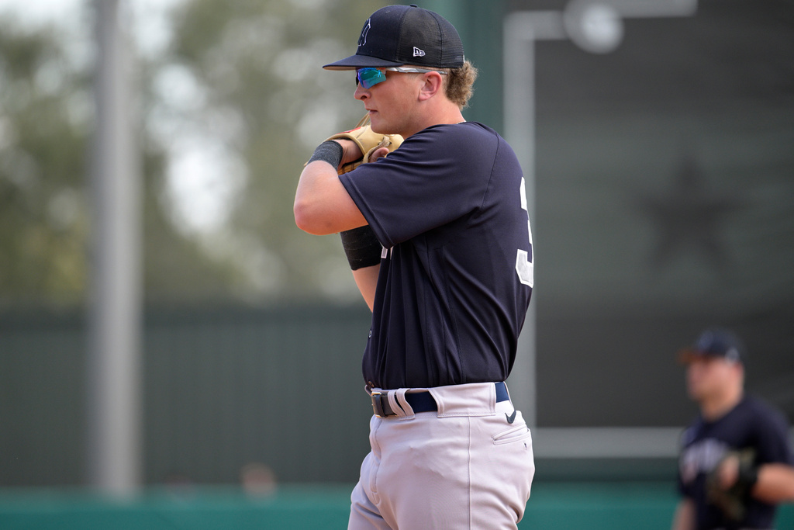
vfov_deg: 3.4
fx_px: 8823
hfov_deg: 5.2
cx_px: 397
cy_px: 265
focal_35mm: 400
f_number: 4.5
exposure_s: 1/1600
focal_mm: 400
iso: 1100
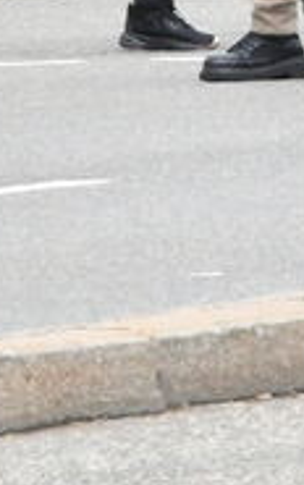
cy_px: -495
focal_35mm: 1682
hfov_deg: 0.8
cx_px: -18
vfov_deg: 1.2
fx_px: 22245
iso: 1600
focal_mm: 170
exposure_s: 1/200
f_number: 20
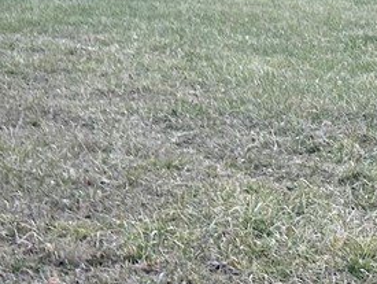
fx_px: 1647
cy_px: 240
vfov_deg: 9.8
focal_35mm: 151
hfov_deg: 11.5
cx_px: 809
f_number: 1.5
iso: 50
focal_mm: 5.7
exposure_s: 1/433
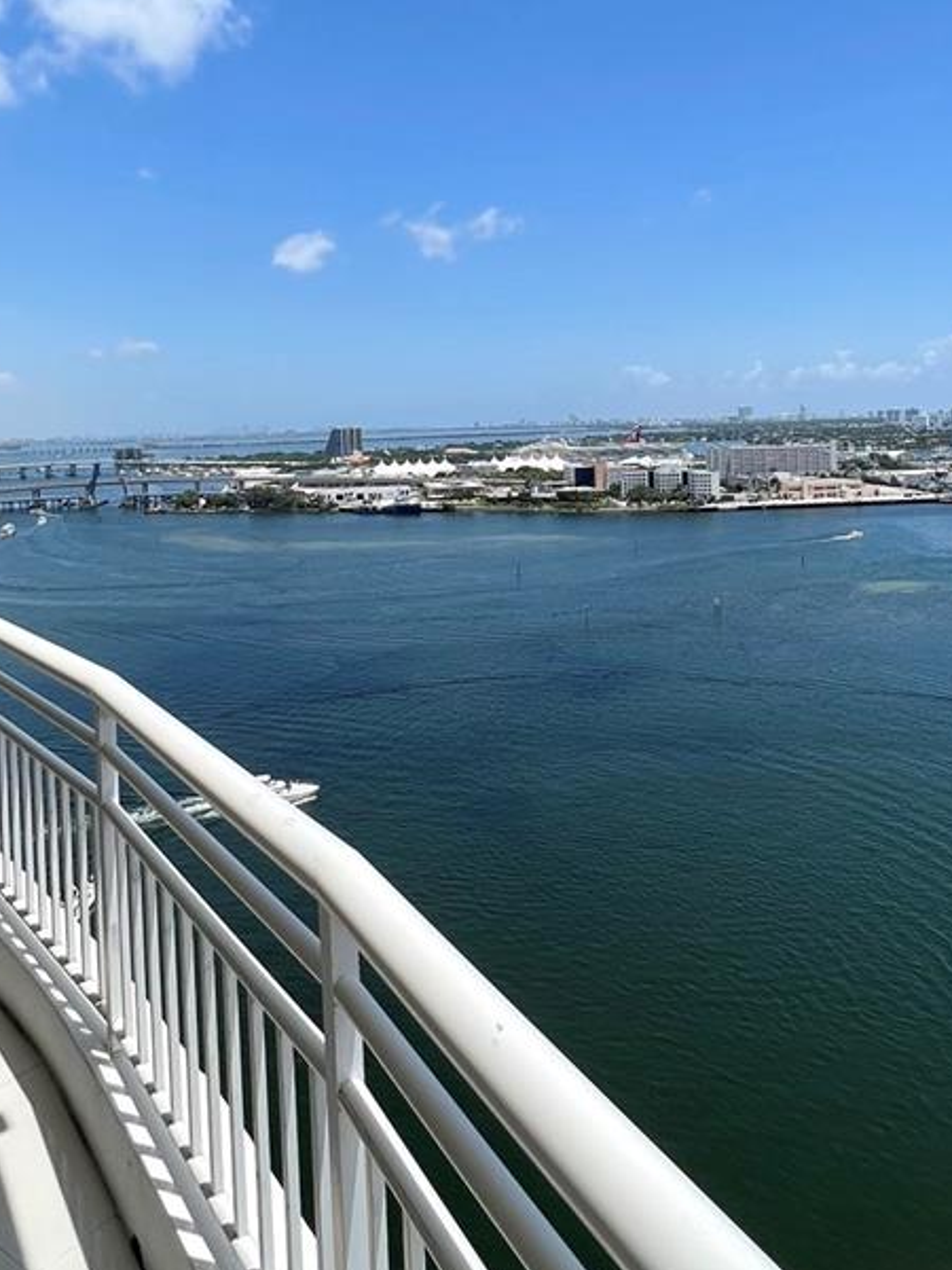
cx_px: 444
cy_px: 455
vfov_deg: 66.0
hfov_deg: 53.0
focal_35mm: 26
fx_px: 953
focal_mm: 1.57
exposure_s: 1/2320
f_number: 1.8
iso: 32
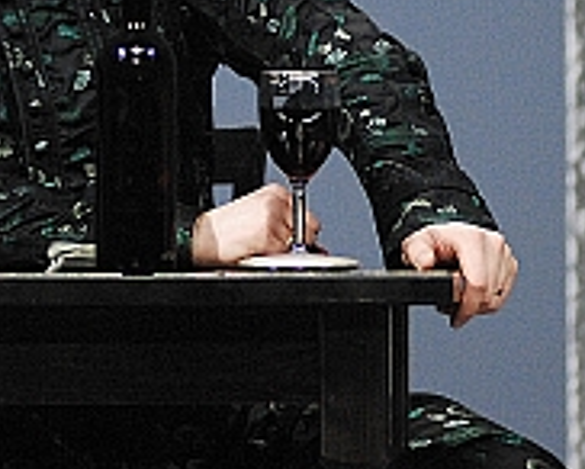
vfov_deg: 2.1
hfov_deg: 2.6
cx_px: 29
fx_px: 12895
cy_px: -19
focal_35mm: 744
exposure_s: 1/1250
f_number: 2.8
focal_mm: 180
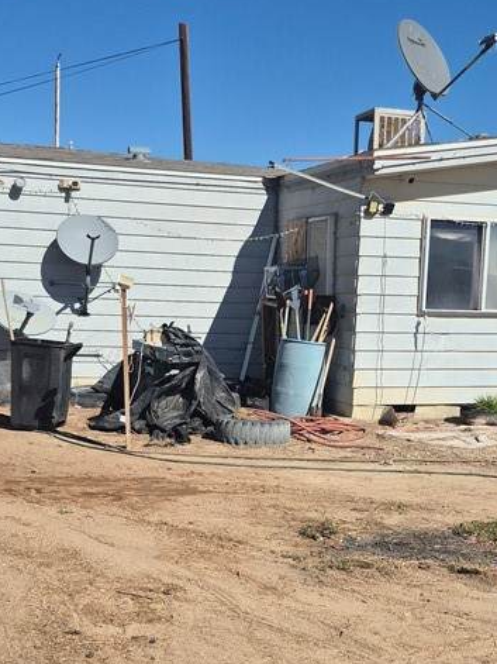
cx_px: 329
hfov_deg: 28.9
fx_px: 958
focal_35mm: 50
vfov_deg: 37.5
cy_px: 477
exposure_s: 1/3200
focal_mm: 5.4
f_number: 1.8
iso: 25
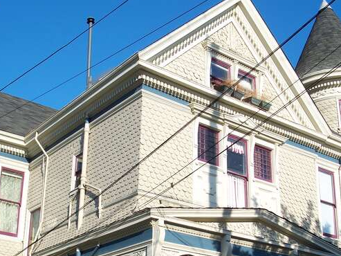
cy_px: 185
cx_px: 167
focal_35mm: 60
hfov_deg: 32.2
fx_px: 591
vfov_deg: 24.2
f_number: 4
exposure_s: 1/400
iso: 64
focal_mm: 7.8
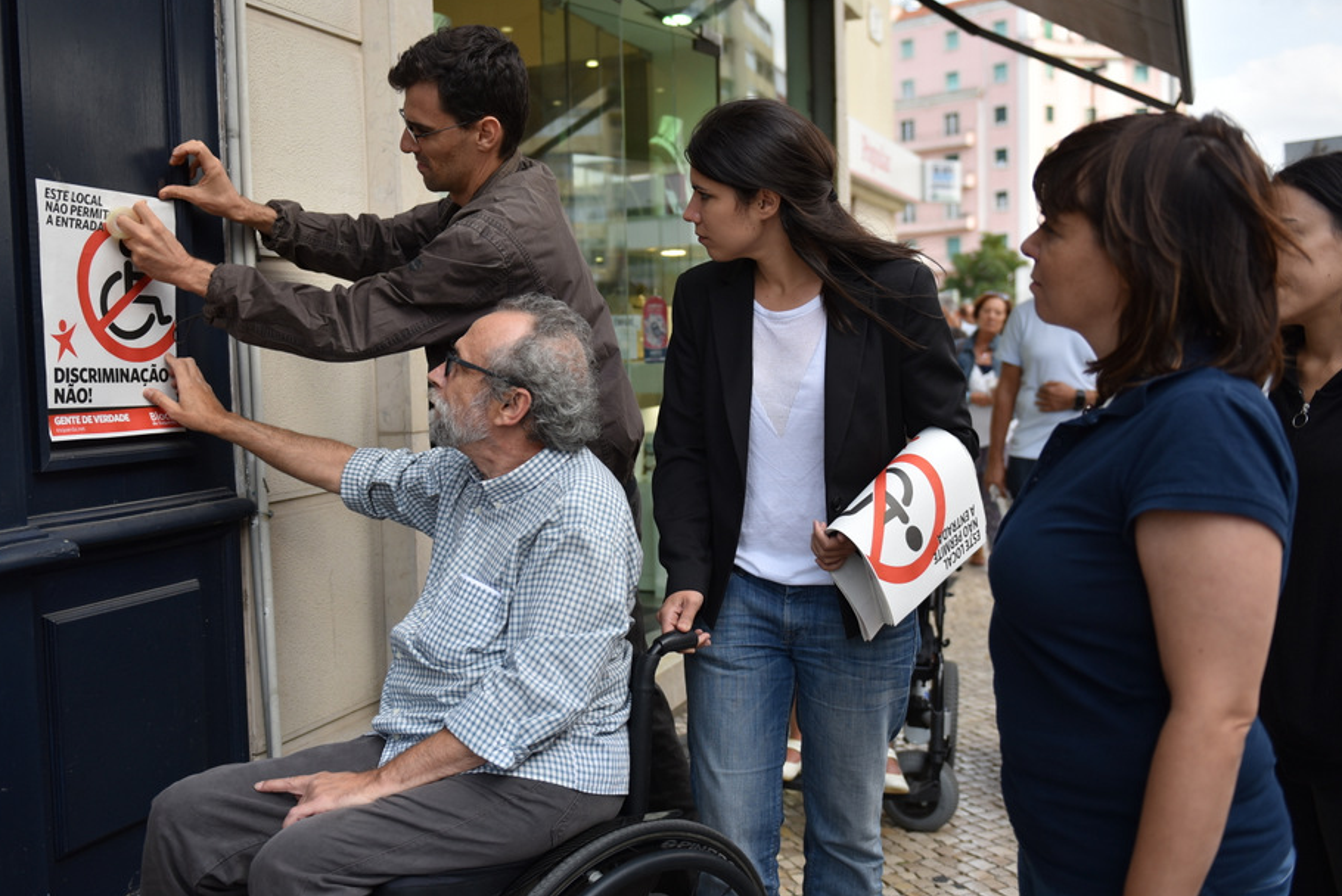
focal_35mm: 36
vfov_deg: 36.9
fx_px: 1343
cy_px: 424
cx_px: 627
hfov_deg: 53.1
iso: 200
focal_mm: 32
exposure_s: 1/800
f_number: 2.8
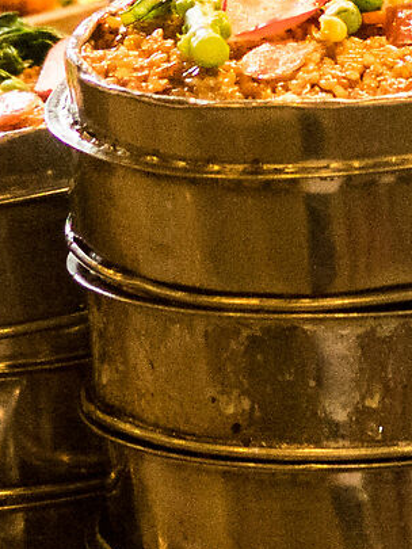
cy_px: -9
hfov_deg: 5.5
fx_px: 4251
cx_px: 359
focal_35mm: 268
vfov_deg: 7.4
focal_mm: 31.5
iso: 6400
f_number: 3.6
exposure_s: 1/680
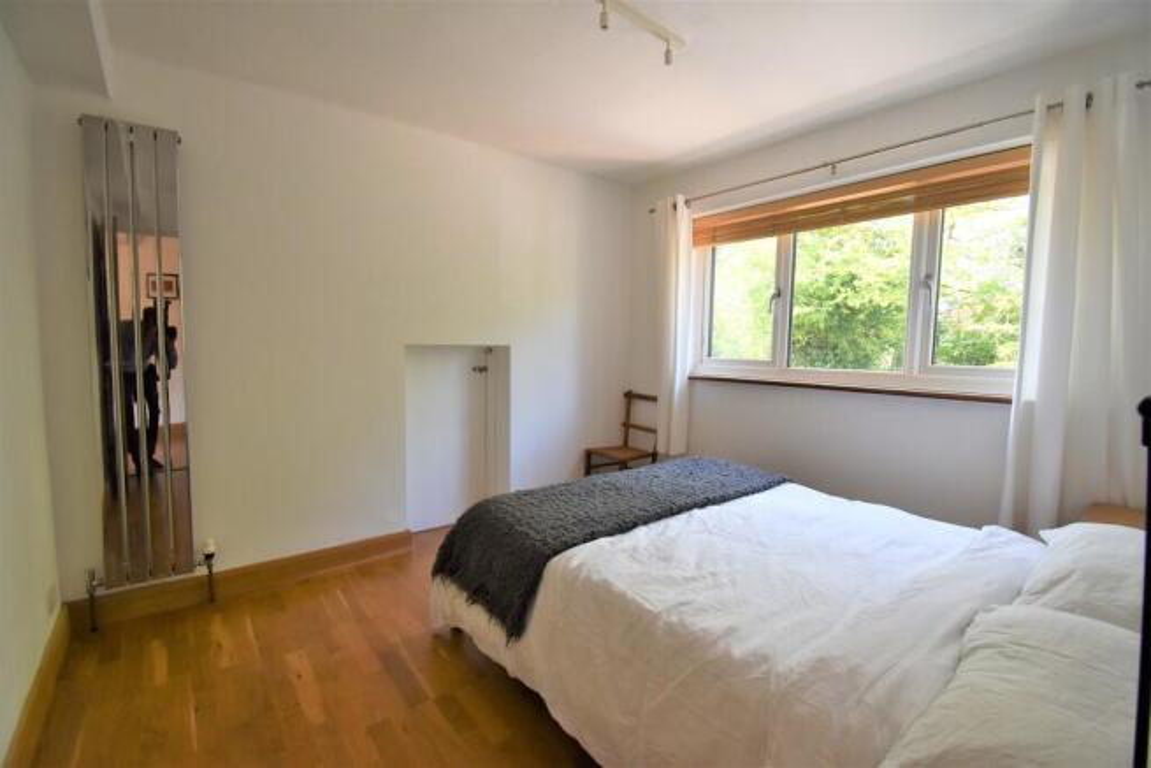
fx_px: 480
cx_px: 576
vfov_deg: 77.4
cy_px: 384
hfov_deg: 100.4
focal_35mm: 15
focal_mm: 10
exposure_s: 1/125
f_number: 5.6
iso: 560
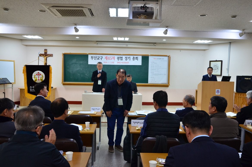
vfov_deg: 39.8
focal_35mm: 33
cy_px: 84
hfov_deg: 57.3
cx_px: 126
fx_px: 230
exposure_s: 1/80
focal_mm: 22
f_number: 5
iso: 800
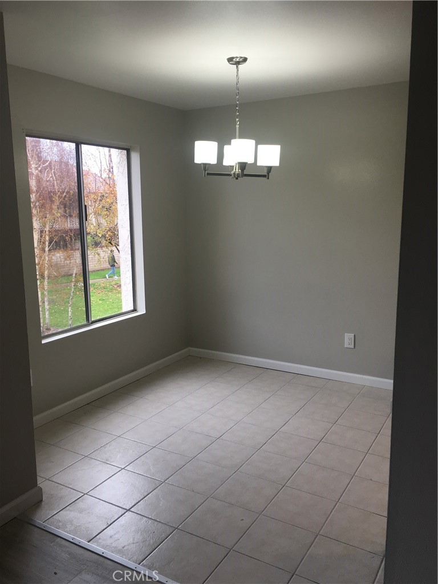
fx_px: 489
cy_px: 292
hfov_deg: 48.2
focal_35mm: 29
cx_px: 219
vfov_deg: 61.7
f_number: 2.2
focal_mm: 4.15
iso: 40
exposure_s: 1/120
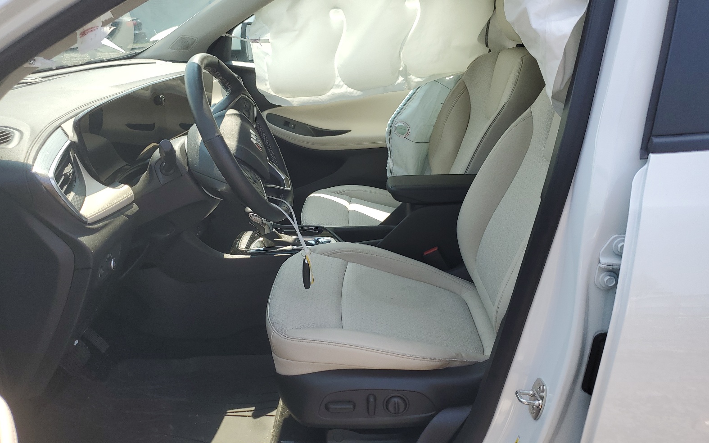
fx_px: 541
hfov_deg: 66.5
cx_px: 349
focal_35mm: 28
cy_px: 234
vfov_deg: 44.5
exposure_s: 1/1111
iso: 50
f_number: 1.5
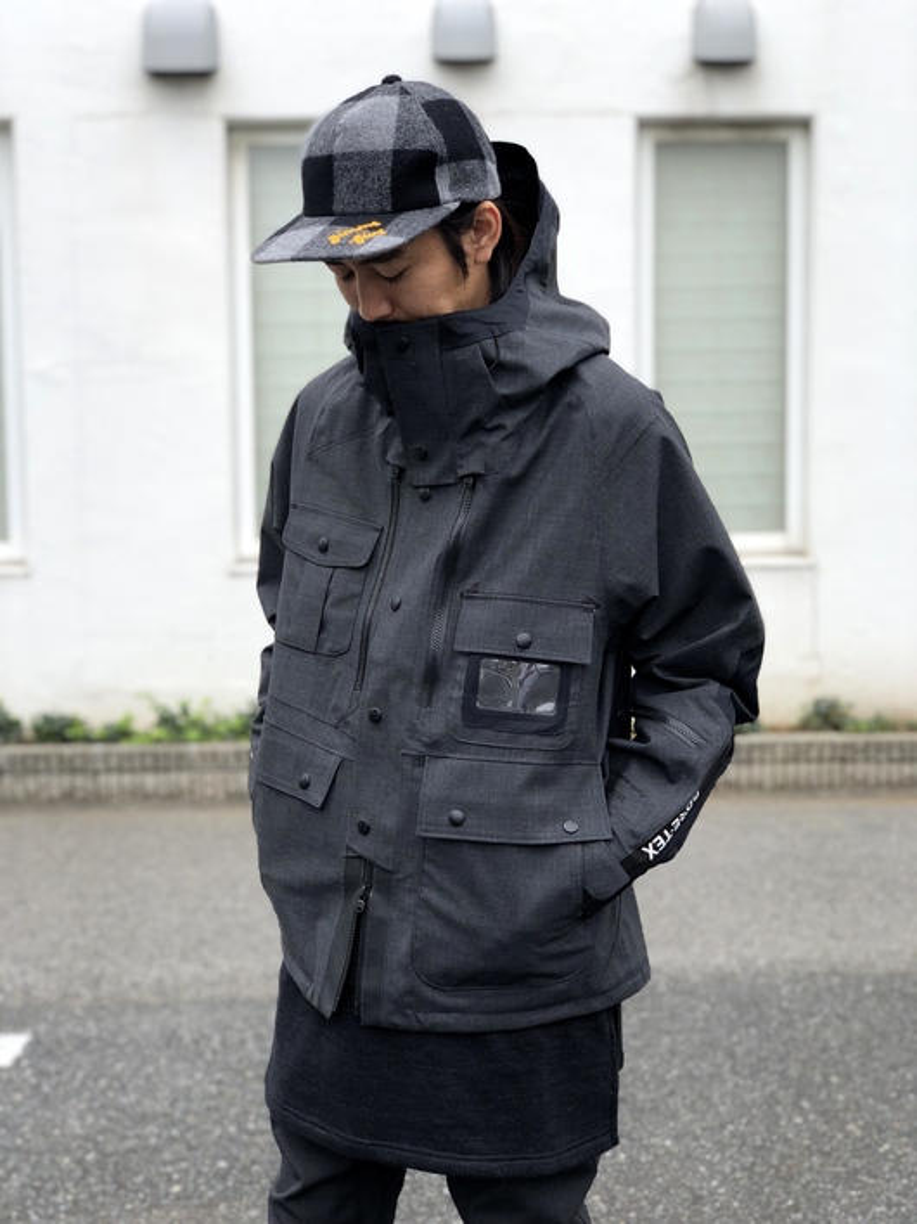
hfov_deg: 28.0
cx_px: 458
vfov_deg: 36.8
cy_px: 612
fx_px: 1837
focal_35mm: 52
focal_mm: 6
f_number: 2.4
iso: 16
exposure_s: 1/282
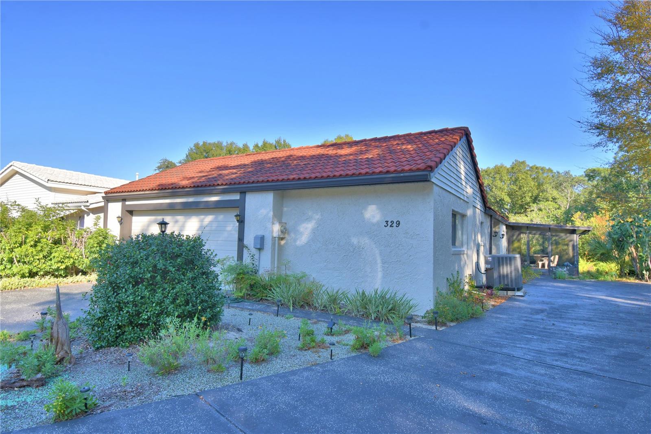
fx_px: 380
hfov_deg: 81.2
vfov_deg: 59.5
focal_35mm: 21
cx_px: 326
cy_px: 217
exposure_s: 1/250
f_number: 8
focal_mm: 14
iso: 100
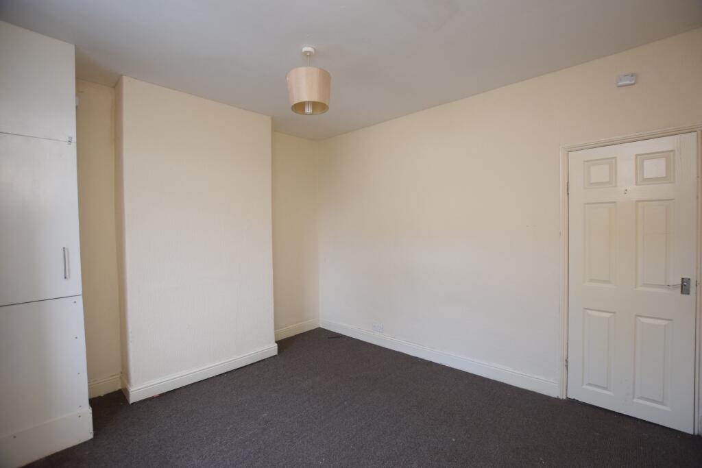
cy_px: 234
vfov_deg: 77.3
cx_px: 351
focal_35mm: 15
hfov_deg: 100.4
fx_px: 293
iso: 800
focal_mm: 10
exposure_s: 1/60
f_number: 4
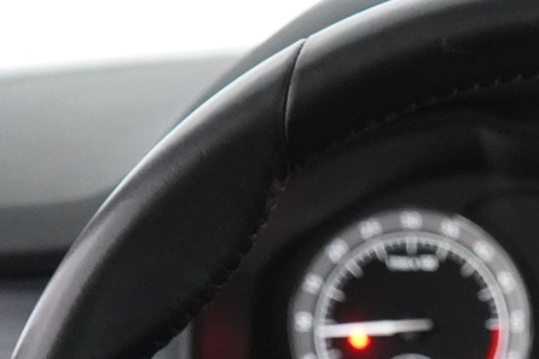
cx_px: 598
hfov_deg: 16.5
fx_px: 1796
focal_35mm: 120
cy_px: 621
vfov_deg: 10.8
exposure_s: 1/80
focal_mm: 33
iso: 10000
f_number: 4
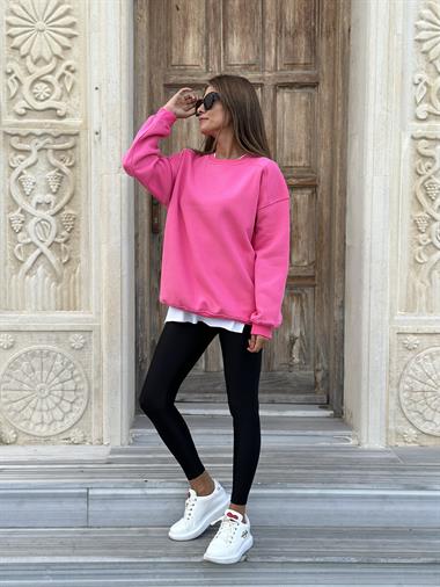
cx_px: 220
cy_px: 294
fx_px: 813
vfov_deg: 39.6
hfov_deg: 30.3
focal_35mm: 48
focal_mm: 6.86
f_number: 1.78
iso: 80
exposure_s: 1/268
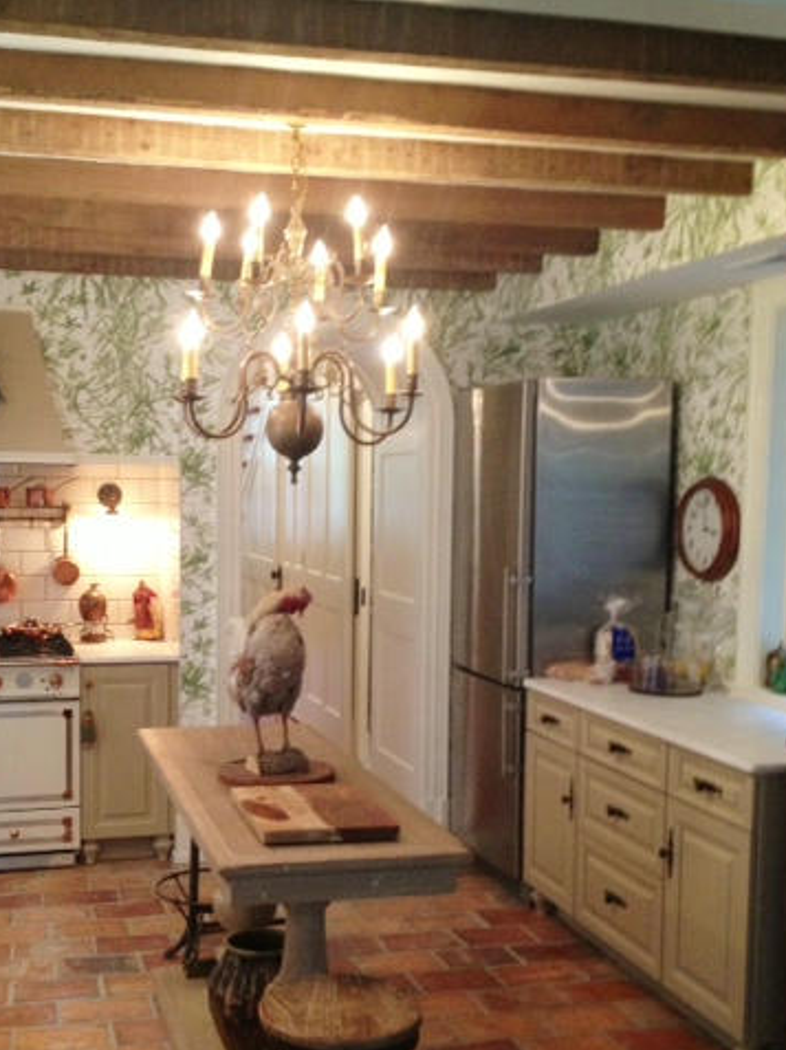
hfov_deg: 30.7
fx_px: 1425
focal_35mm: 47
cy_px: 614
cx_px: 291
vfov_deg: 40.3
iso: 200
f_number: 2.4
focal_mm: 4.28
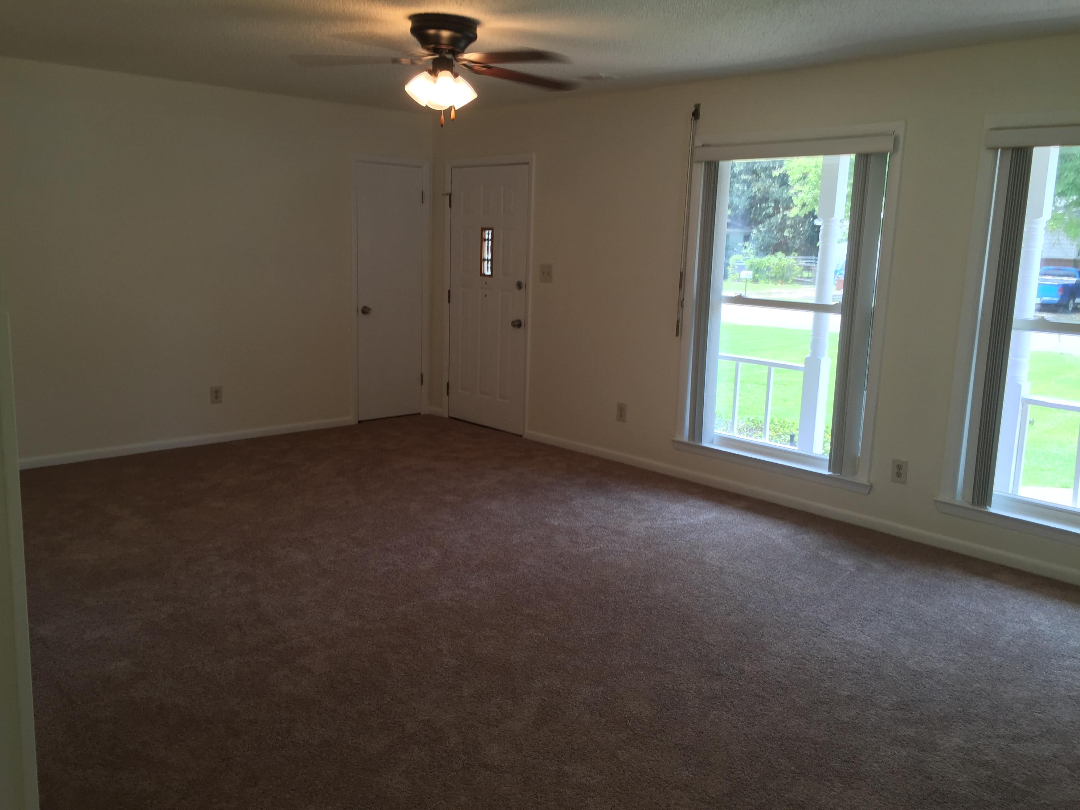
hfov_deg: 61.7
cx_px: 540
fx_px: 905
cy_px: 405
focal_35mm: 29
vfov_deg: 48.2
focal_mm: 4.15
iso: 32
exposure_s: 1/40
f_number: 2.2
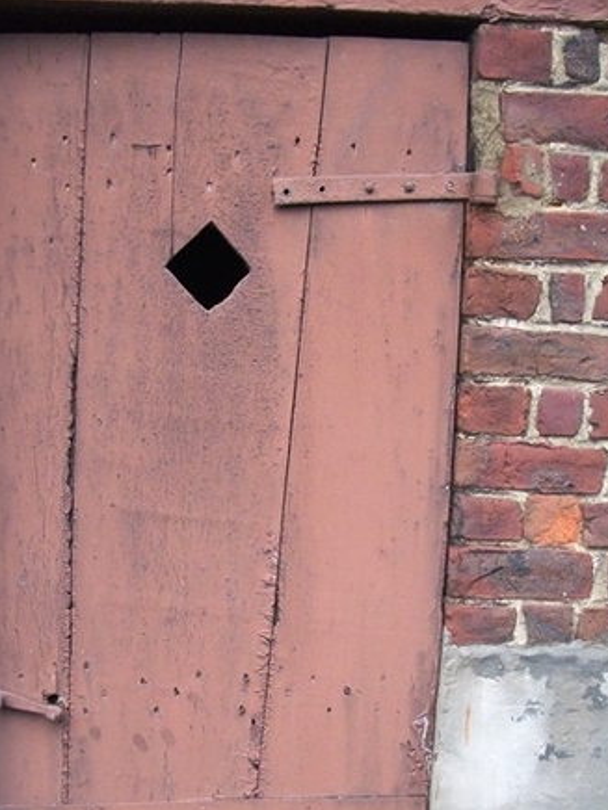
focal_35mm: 44
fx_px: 1030
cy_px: 528
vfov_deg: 42.5
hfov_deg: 32.8
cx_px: 236
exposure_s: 1/125
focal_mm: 5.7
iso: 234
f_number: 2.9
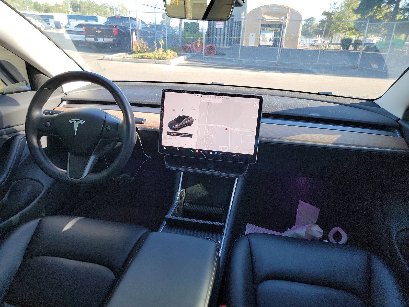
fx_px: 284
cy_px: 154
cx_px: 204
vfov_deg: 56.8
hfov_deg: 71.6
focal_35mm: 24
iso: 61
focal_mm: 6.7
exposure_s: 1/59
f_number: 1.8
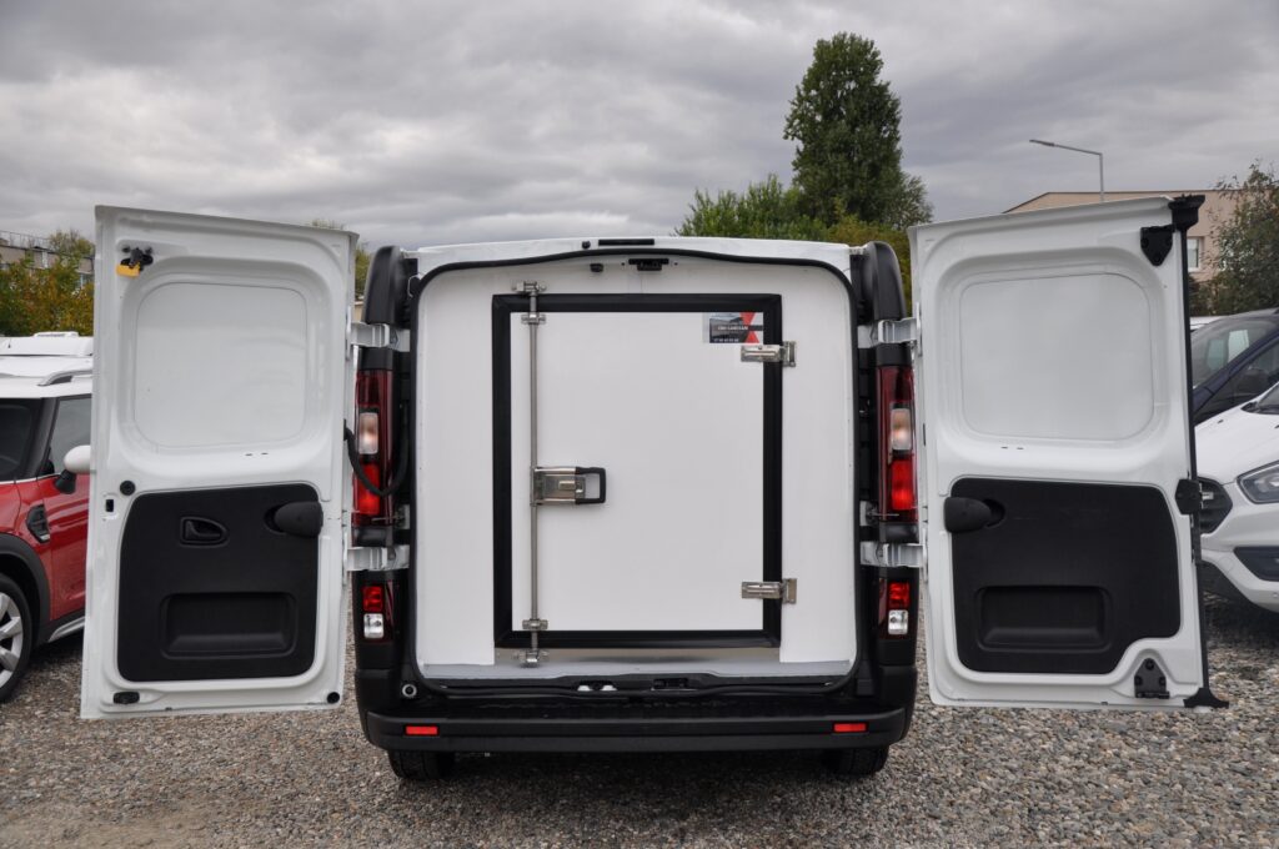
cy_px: 424
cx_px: 640
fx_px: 1277
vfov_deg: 36.8
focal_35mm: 36
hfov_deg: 53.2
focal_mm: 24
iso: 500
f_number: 5.6
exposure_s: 1/125
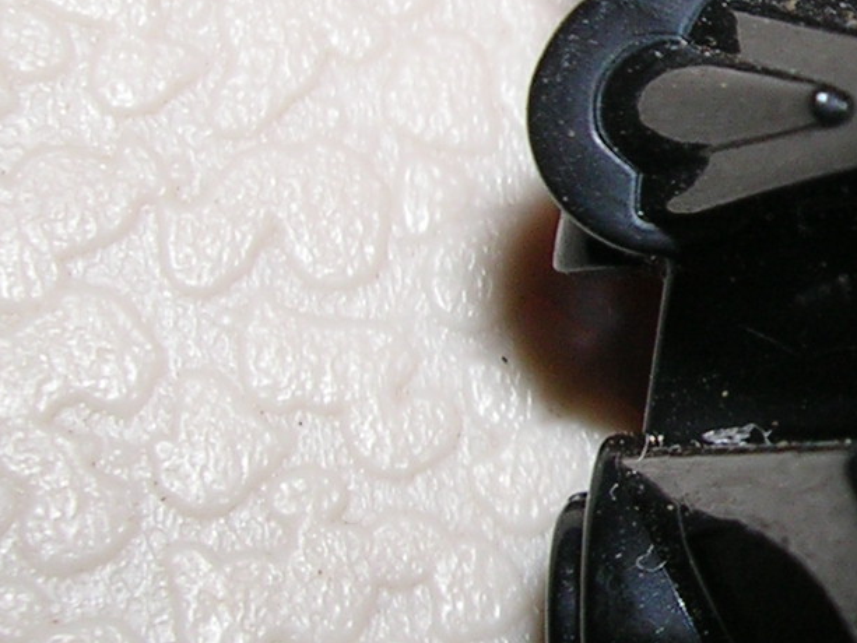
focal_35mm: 127
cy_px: 119
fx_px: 3145
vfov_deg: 11.6
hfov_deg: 14.7
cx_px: 1174
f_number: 5.6
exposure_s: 1/60.1
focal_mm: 5.8
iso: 50
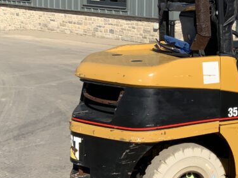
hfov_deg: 22.7
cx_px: 275
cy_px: 44
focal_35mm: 80
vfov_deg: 18.3
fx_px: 550
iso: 16
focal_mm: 3
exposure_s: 1/2058
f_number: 1.8
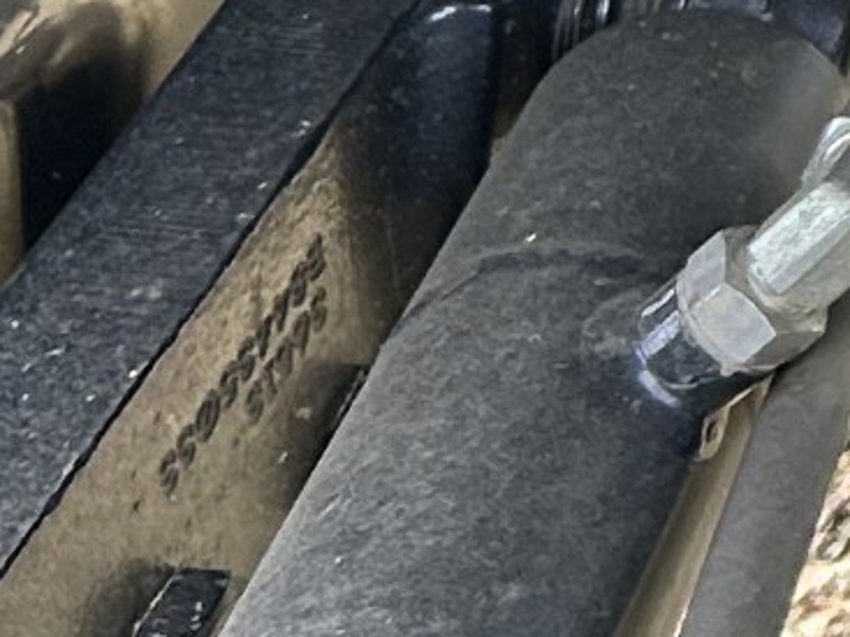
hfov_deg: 7.9
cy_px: -1350
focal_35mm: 204
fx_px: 5008
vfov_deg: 6.6
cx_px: 2851
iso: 40
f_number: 1.5
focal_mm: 5.7
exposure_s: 1/172
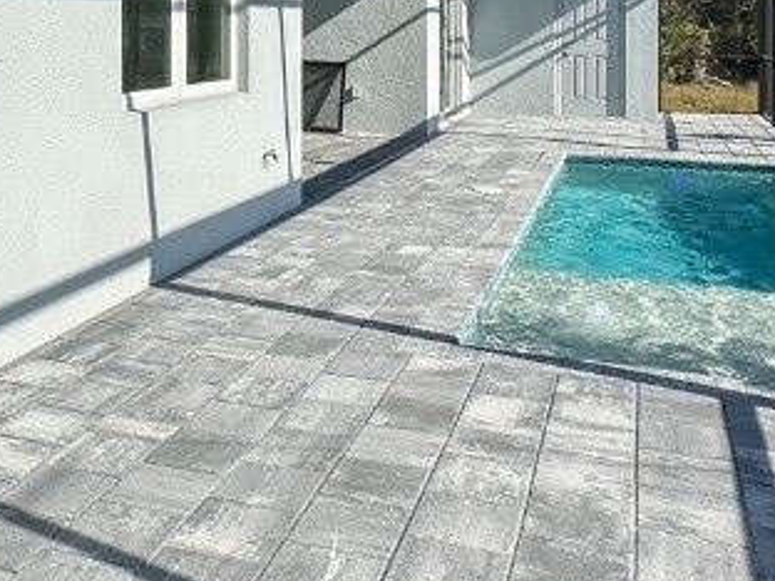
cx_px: 181
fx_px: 1030
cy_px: 52
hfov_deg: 39.9
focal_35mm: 46
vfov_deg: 30.1
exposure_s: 1/2500
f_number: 2.2
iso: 50
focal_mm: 2.22
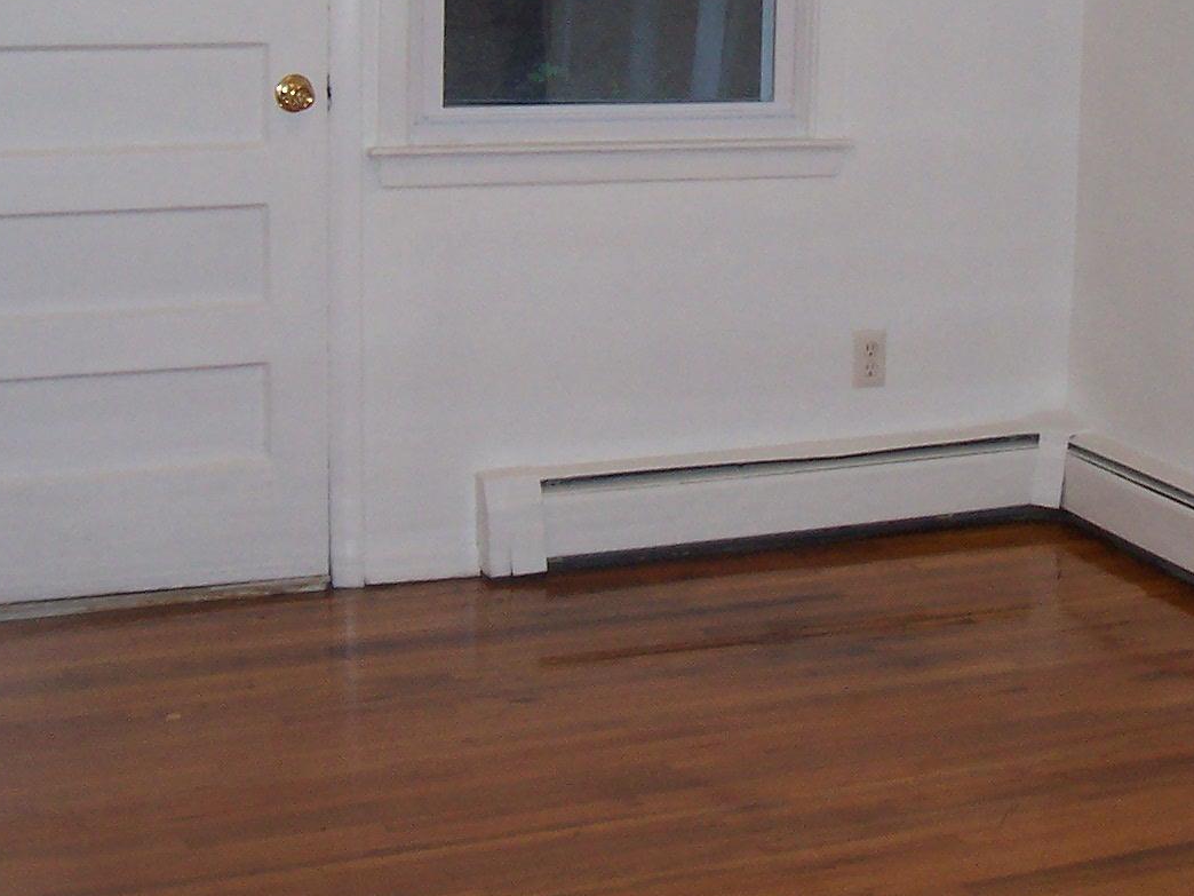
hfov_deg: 26.7
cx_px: 877
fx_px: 2483
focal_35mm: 72
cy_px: 203
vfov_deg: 20.3
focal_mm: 5.6
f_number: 2.8
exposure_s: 1/60
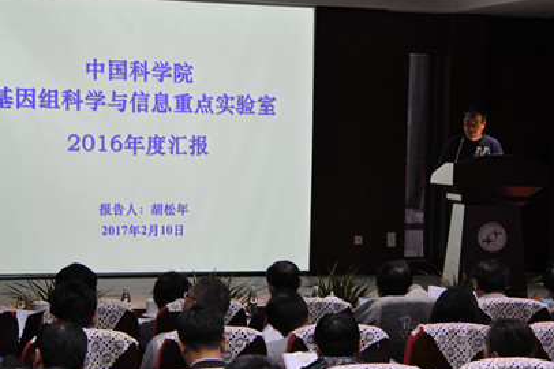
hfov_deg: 21.3
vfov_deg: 14.2
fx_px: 1476
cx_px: 287
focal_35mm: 96
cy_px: 195
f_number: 5
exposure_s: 1/20
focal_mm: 52
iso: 400
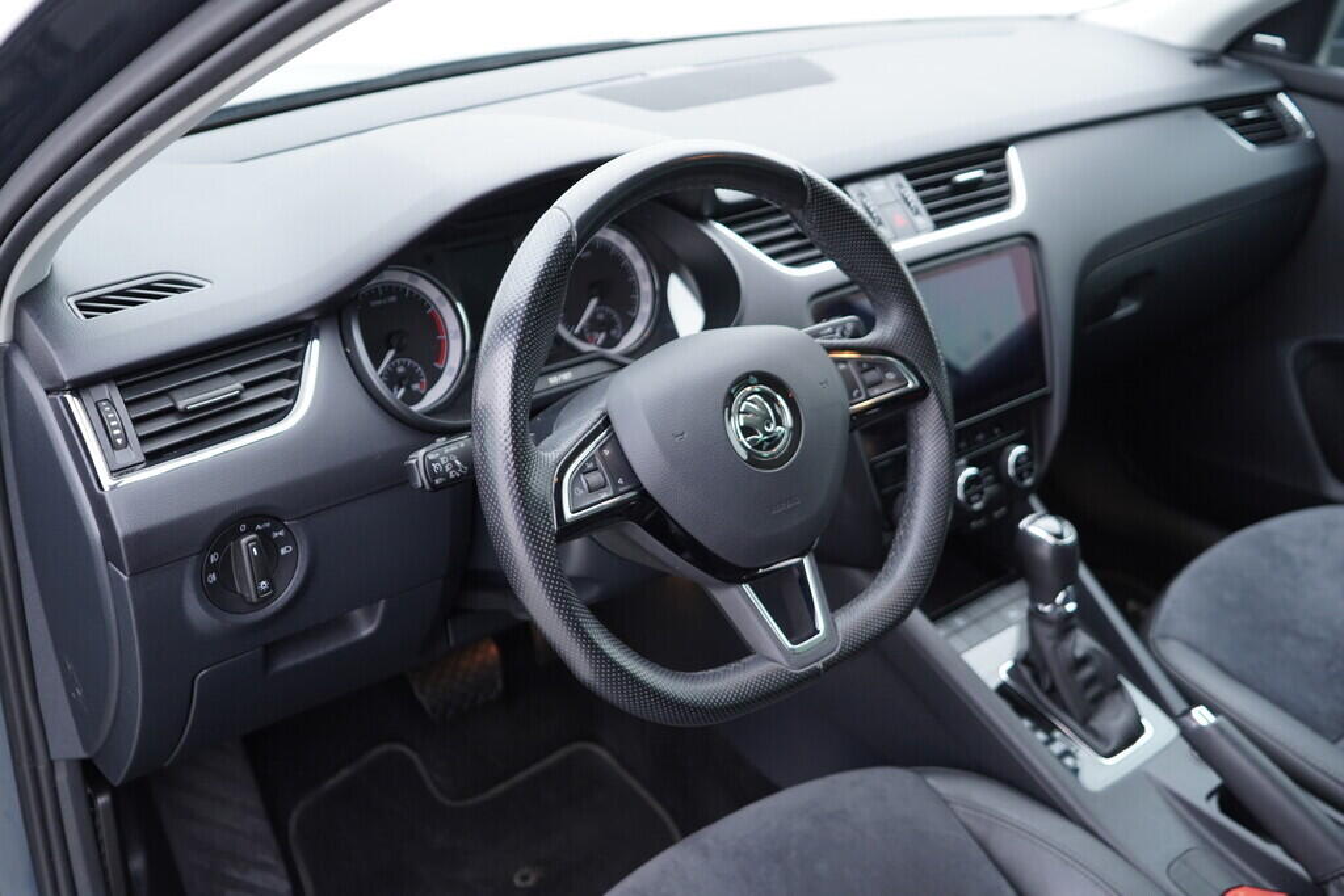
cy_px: 448
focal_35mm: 36
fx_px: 1344
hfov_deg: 53.1
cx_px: 672
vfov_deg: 36.9
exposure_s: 1/40
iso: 320
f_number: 2.8
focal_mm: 24
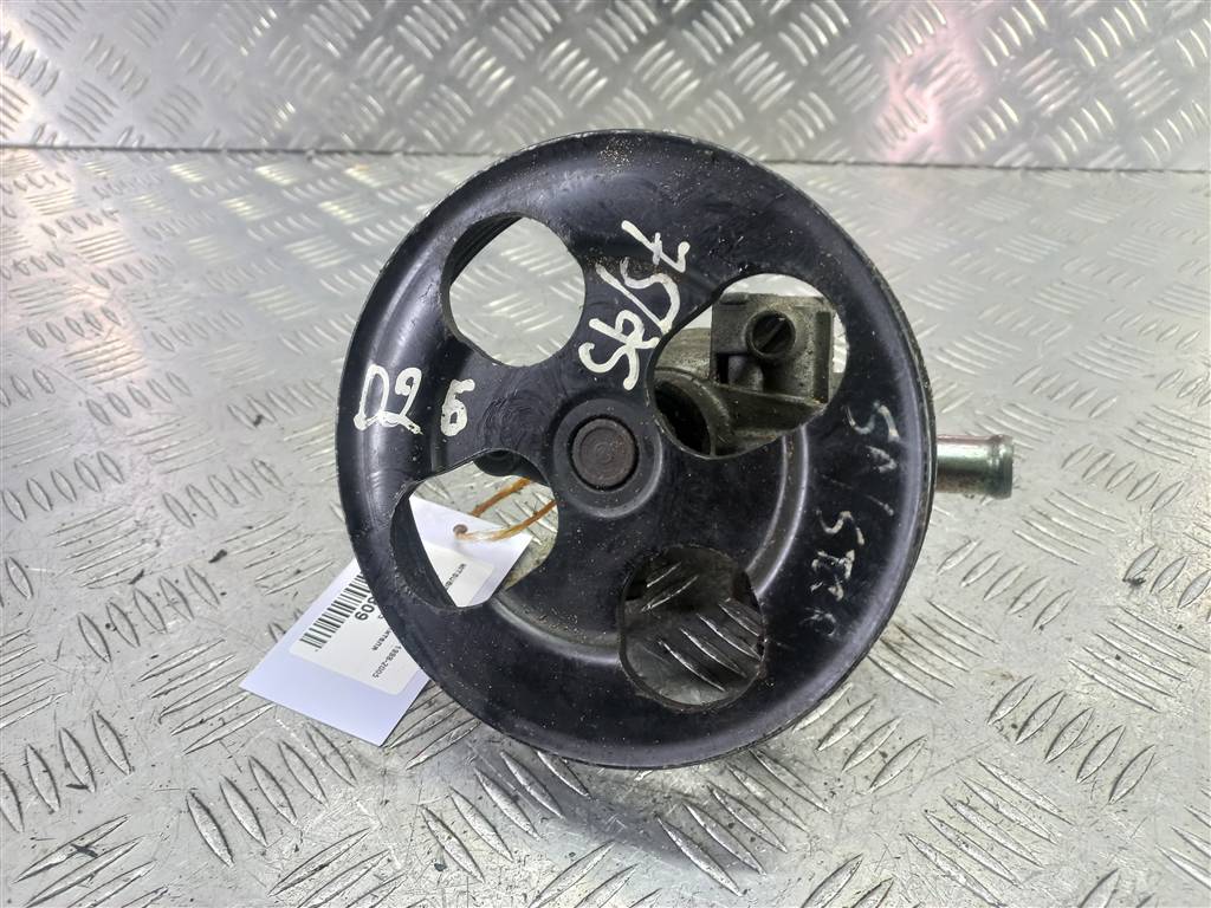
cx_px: 606
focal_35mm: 25
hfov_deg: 69.4
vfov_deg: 54.9
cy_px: 454
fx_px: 875
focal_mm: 4.6
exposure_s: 1/50
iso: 125
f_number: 1.8
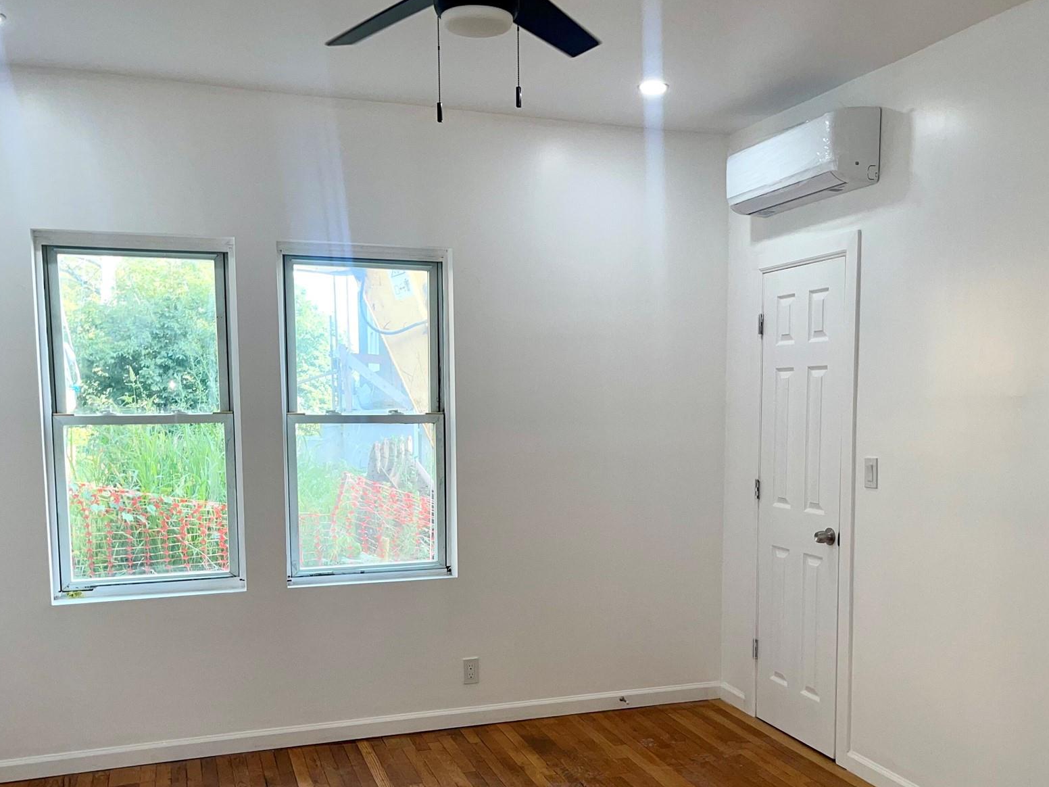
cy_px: 495
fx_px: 1000
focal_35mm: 33
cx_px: 535
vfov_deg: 42.6
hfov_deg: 55.3
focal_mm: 5.1
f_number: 1.6
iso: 32
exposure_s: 1/211
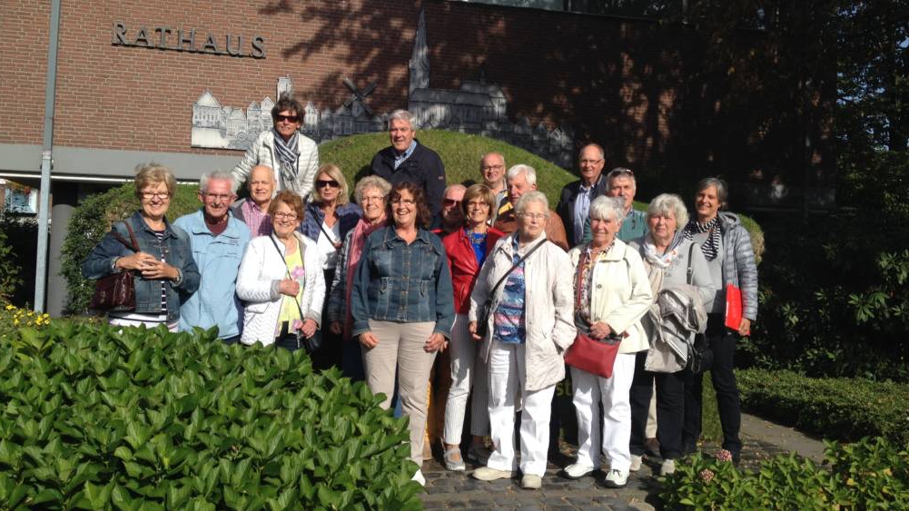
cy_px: 218
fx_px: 940
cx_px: 459
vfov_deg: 30.4
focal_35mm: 39
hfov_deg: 51.6
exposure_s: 1/1972
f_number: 2.4
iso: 50
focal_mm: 4.28
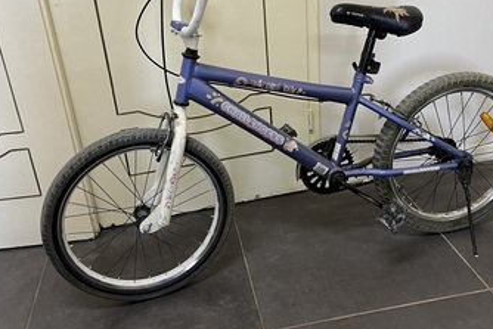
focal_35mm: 37
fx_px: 507
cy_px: 120
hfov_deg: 51.9
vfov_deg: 35.7
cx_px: 249
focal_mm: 5.1
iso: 200
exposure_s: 1/60
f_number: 1.6
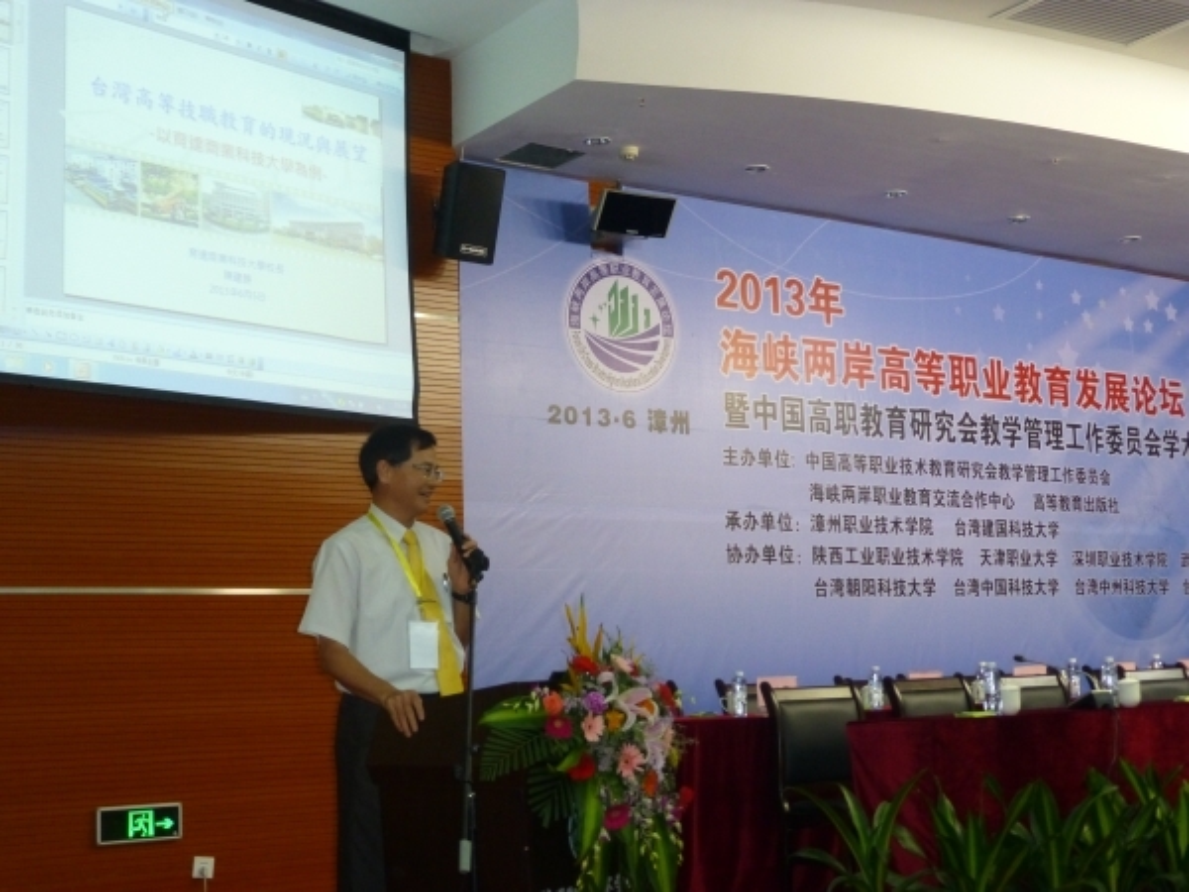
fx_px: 1752
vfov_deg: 28.6
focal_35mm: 51
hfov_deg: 37.5
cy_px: 446
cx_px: 594
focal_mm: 9
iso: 500
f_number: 4.4
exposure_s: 1/60
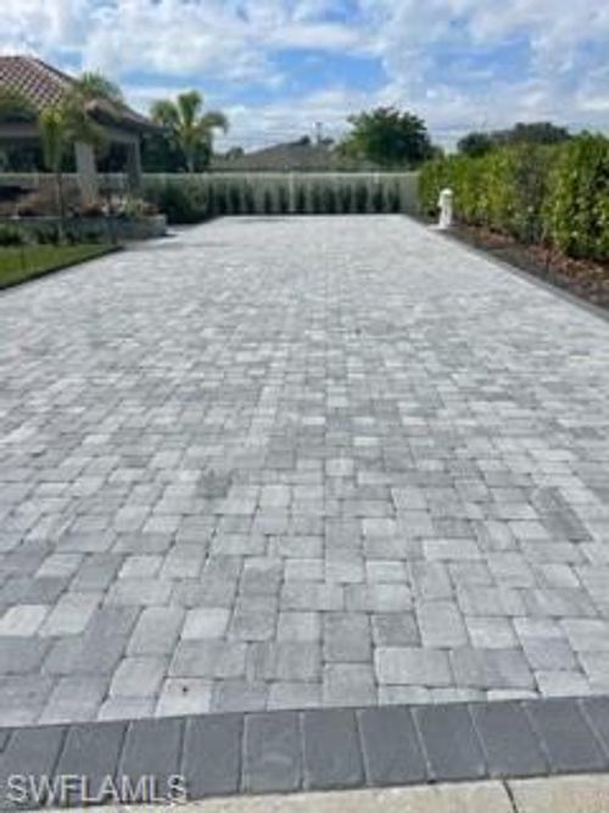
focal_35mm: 26
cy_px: 406
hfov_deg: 53.0
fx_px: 610
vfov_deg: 67.3
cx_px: 304
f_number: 1.6
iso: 32
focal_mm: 4.2
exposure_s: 1/7299
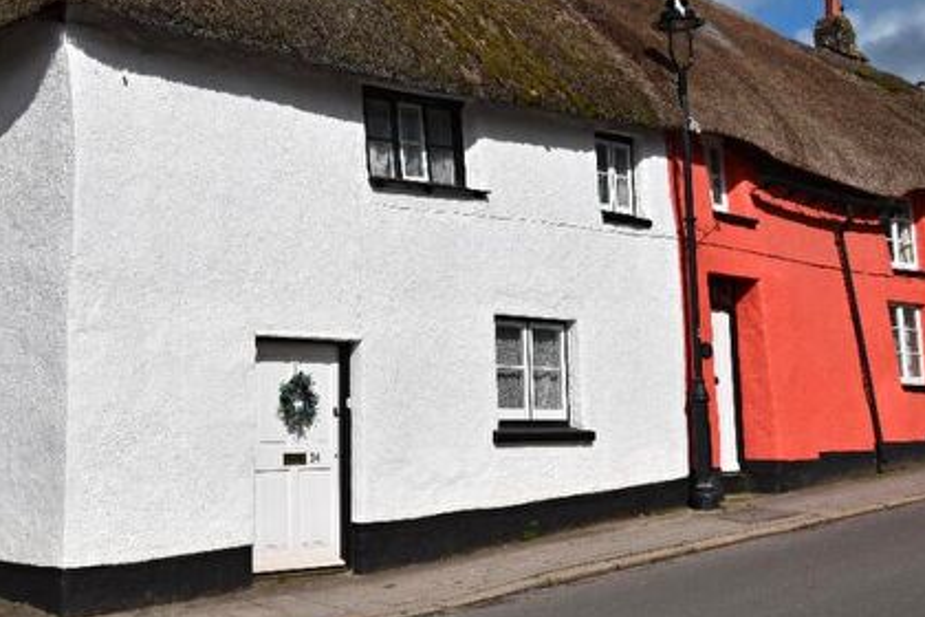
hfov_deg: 38.9
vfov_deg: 26.7
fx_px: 1285
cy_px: 166
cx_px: 273
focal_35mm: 50
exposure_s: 1/400
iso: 100
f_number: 10
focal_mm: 20
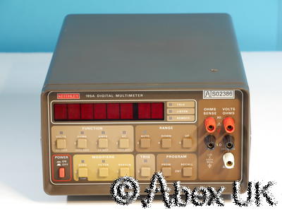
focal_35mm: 162
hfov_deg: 12.2
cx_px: 141
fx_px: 1320
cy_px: 106
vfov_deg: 9.2
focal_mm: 81
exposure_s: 1/1.3
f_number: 8
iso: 200
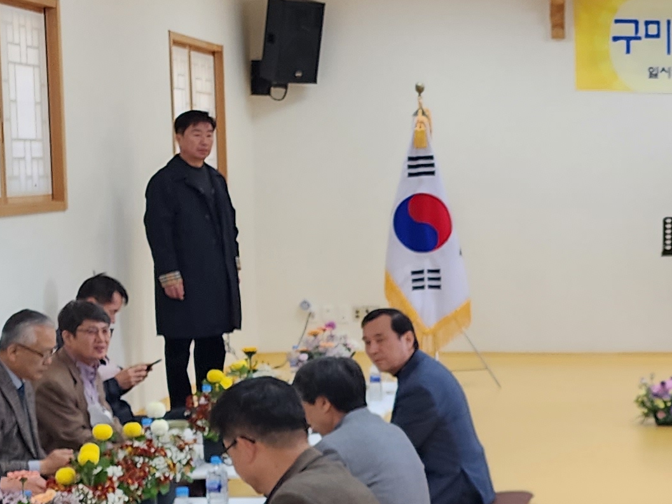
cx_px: 683
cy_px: 328
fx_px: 1689
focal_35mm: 87
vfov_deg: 16.9
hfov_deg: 21.6
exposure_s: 1/120
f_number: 1.8
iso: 100
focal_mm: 6.4
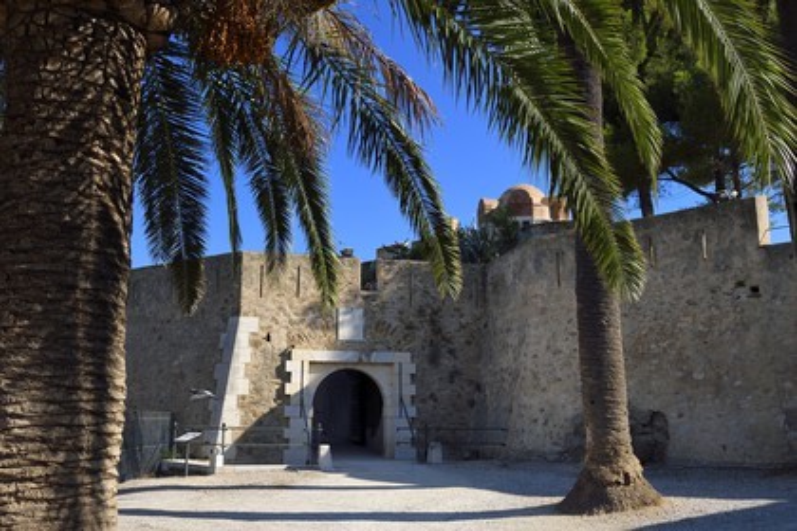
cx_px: 398
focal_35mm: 32
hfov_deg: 58.7
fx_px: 708
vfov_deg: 41.1
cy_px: 266
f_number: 9
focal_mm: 32
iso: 200
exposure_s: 1/250
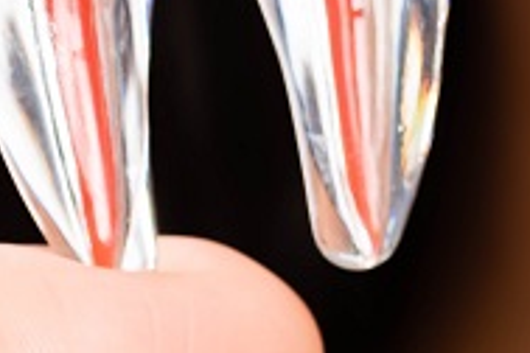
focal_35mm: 666
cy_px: -22
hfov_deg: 3.1
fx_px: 9804
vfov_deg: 2.1
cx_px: 934
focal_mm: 105
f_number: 10
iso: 100
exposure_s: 1/200
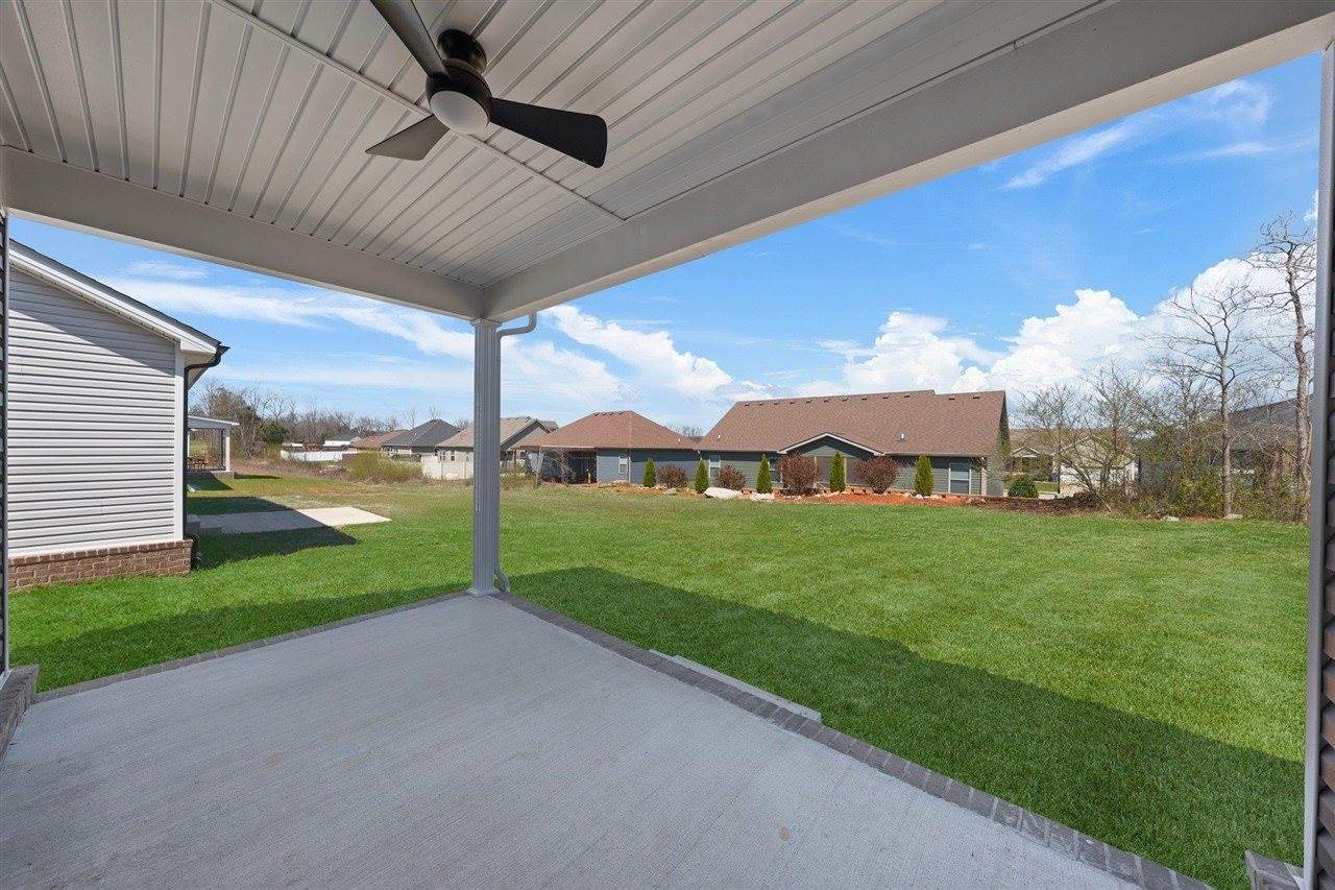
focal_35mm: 12
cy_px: 445
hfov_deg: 112.6
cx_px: 668
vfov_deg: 90.0
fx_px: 445
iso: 100
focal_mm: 12
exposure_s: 1/160
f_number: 7.1
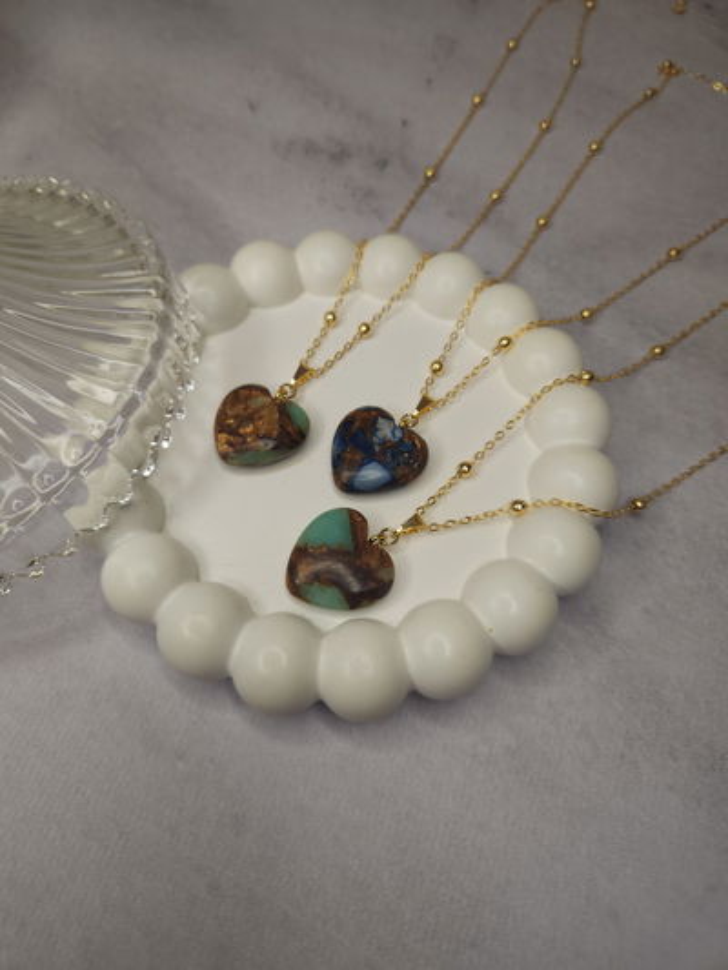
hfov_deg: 58.9
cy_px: 485
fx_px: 645
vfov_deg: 73.9
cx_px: 364
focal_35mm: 23
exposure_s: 1/30
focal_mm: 5.4
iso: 50
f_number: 1.8
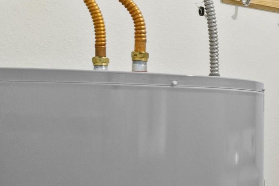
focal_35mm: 71
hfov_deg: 17.3
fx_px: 552
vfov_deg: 19.1
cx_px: 598
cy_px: 127
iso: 250
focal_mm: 11
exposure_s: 2
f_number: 9
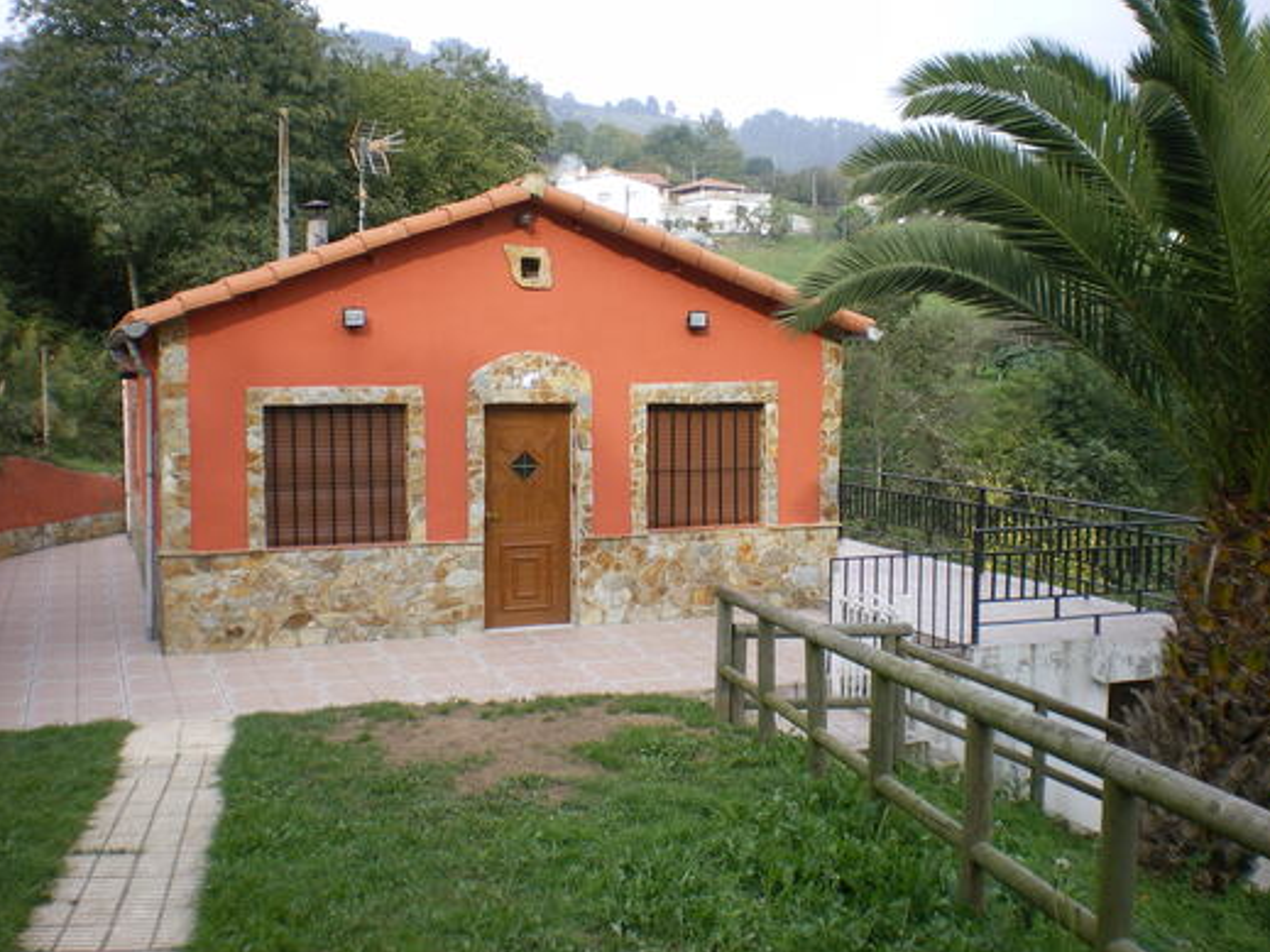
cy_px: 467
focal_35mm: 37
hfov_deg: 50.1
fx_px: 1357
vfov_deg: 38.6
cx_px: 628
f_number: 4.6
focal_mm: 6.3
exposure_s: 1/125
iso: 50
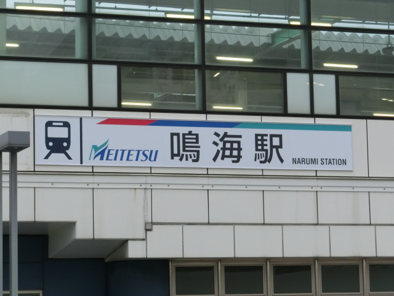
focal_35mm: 124
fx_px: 1411
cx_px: 197
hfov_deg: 15.9
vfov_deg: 12.0
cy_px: 148
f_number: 5.7
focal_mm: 22.1
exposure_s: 1/100
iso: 800
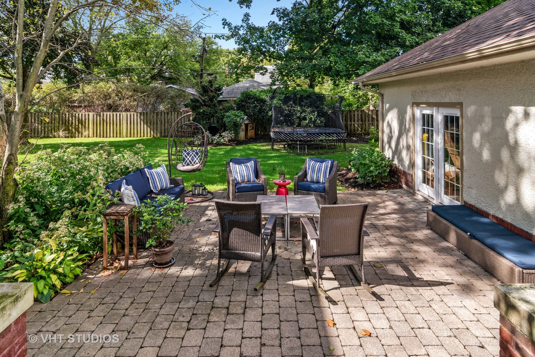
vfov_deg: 67.4
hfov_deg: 90.0
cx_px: 268
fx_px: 267
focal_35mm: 18
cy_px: 178
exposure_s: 1/80
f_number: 8
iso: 200
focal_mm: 12
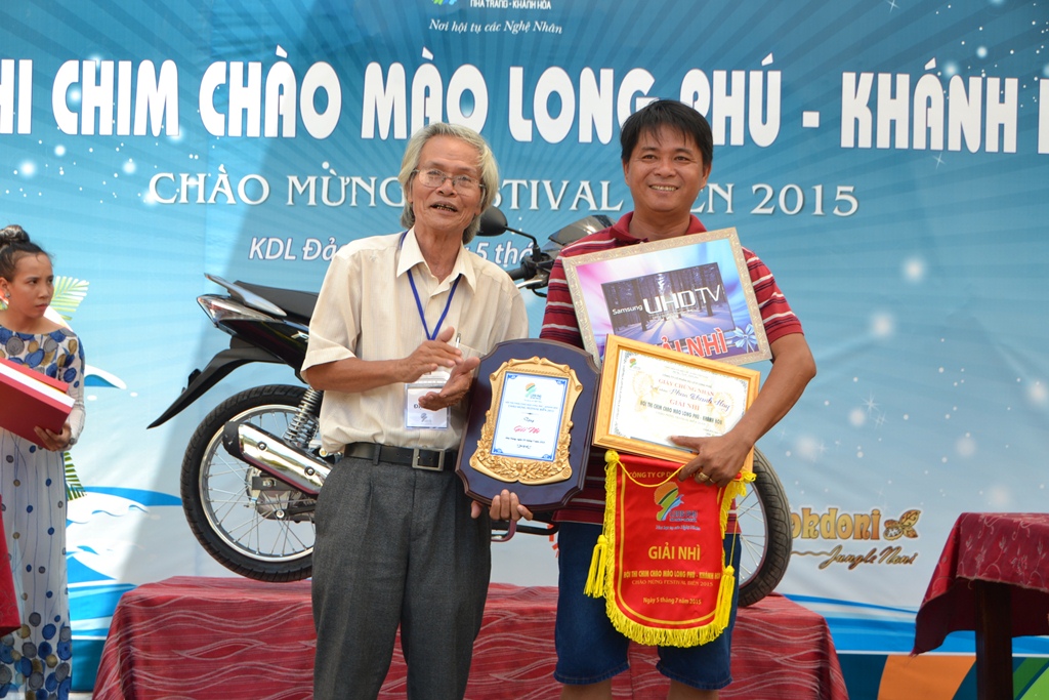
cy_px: 350
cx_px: 524
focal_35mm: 54
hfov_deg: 36.9
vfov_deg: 25.1
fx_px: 1574
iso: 100
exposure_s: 1/125
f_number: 5.6
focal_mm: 36
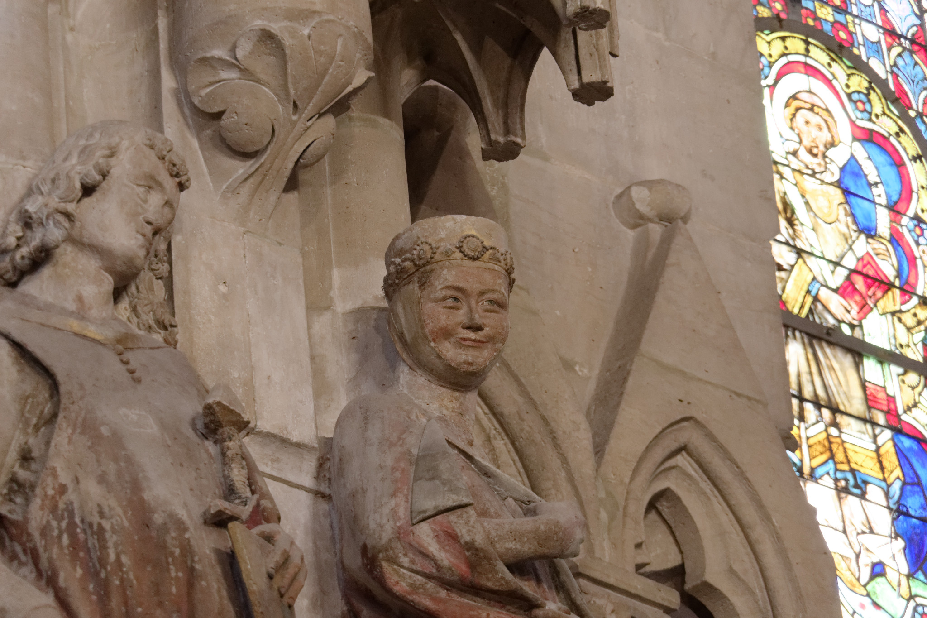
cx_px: 464
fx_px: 5201
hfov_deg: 10.2
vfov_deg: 6.8
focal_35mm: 202
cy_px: 309
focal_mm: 135
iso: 3200
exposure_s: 1/15
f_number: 5.6
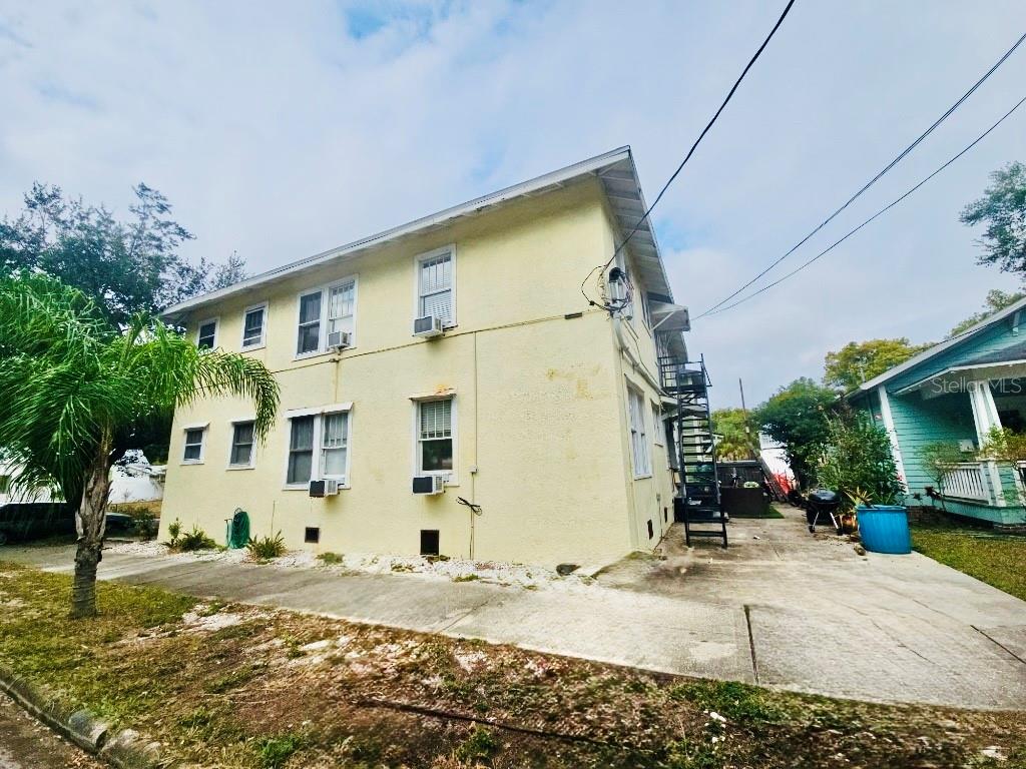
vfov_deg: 89.9
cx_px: 513
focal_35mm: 13
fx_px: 385
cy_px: 384
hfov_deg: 106.2
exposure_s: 1/2000
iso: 50
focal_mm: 2.2
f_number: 2.2
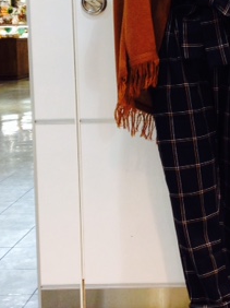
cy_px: 64
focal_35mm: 75
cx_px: 226
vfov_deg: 25.6
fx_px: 665
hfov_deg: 19.1
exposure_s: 1/20
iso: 100
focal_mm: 4.12
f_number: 2.4
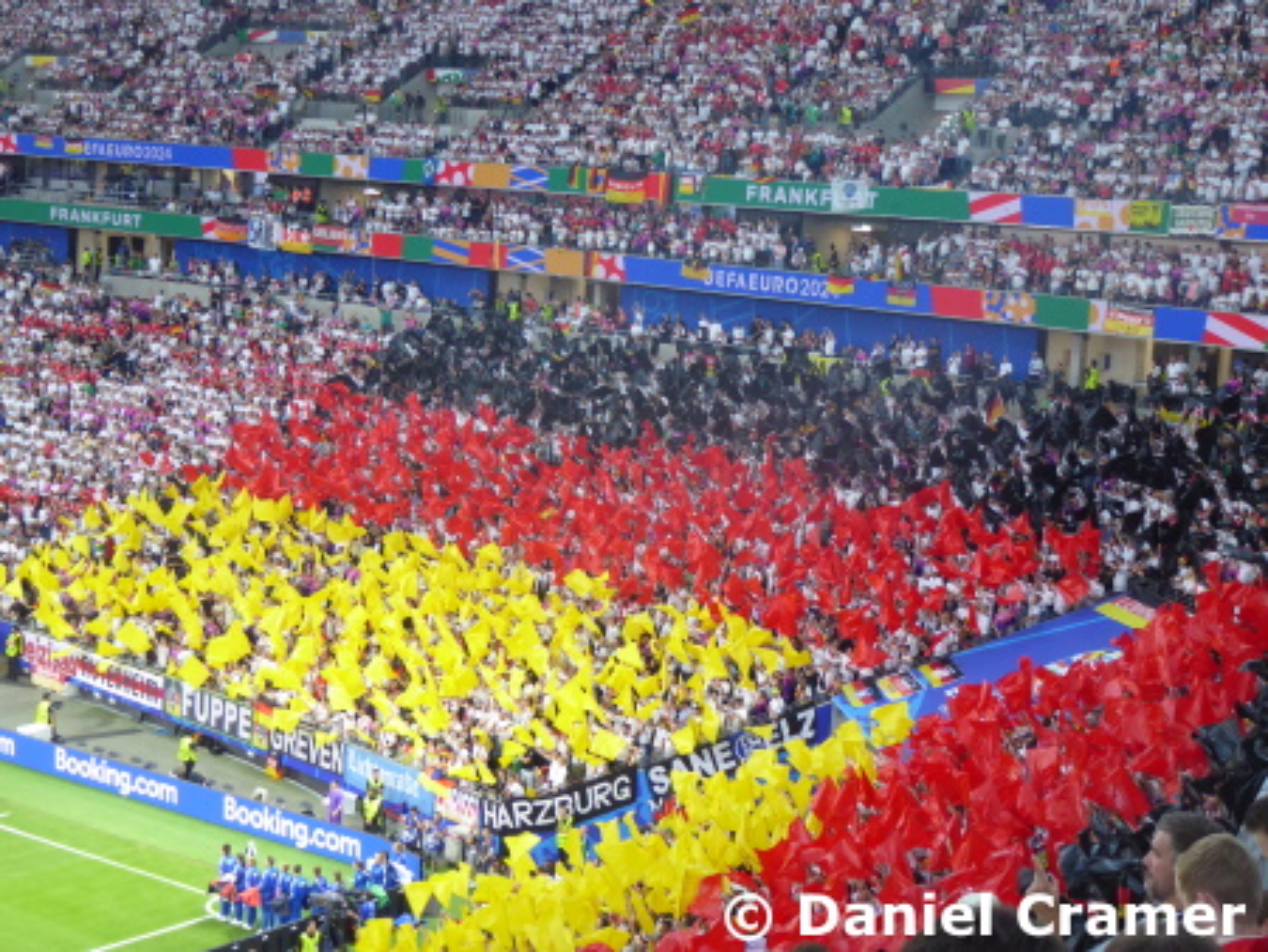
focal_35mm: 61
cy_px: 476
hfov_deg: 31.7
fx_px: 2236
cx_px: 634
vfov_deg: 24.0
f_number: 4.3
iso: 400
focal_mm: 10.9
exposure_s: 1/50
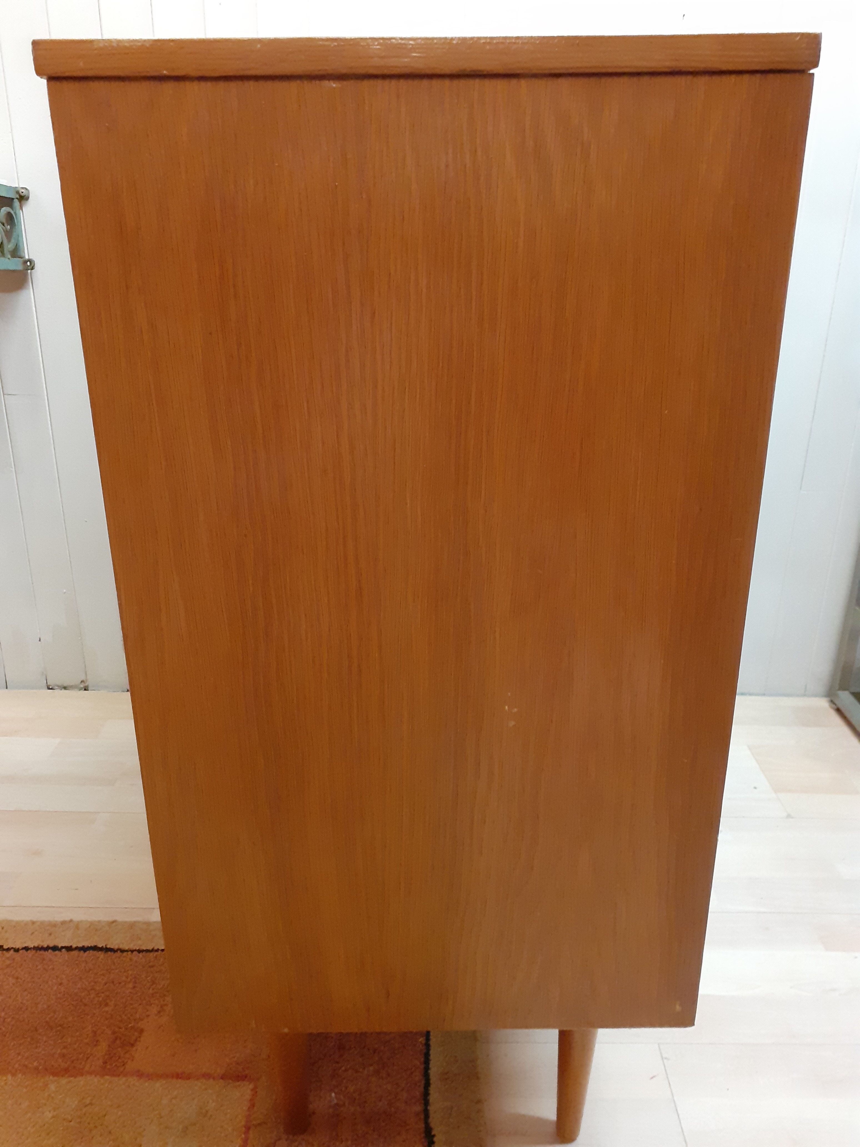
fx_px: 894
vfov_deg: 65.3
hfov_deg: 51.4
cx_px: 430
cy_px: 574
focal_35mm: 27
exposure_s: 1/25
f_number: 1.9
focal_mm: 3.6
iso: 400
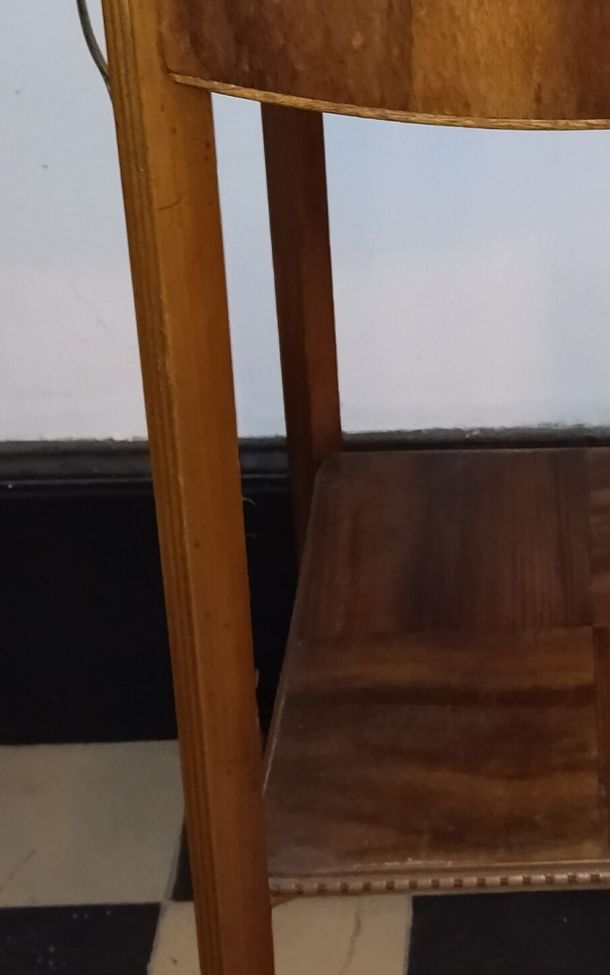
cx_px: 607
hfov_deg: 16.2
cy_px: 74
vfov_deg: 25.2
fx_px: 2101
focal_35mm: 79
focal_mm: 4.74
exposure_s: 1/20
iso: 869
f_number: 1.79
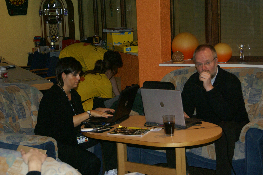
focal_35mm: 68
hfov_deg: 29.9
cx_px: 132
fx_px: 493
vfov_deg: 20.2
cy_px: 88
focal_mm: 45
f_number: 4.5
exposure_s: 1/80
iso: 400
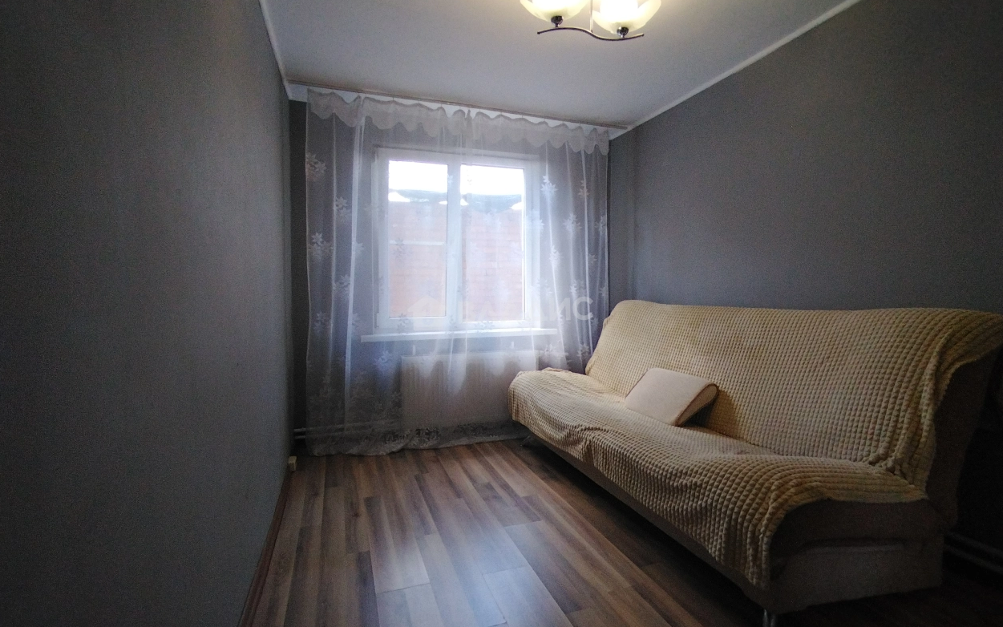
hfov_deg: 94.4
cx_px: 501
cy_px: 309
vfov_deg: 68.0
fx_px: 465
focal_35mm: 17
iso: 409
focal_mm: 1.68
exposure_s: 1/100
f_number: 2.2
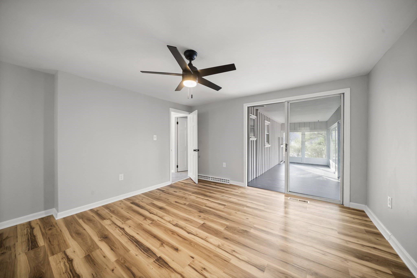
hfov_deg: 112.6
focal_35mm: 12
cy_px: 139
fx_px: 139
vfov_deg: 90.0
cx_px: 208
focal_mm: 12
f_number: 8
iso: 320
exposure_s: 1/3
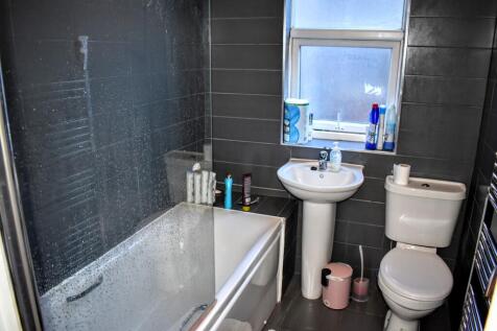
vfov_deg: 47.9
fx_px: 373
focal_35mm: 27
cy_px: 166
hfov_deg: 67.4
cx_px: 248
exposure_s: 1/60
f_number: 3.5
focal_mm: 18
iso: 800
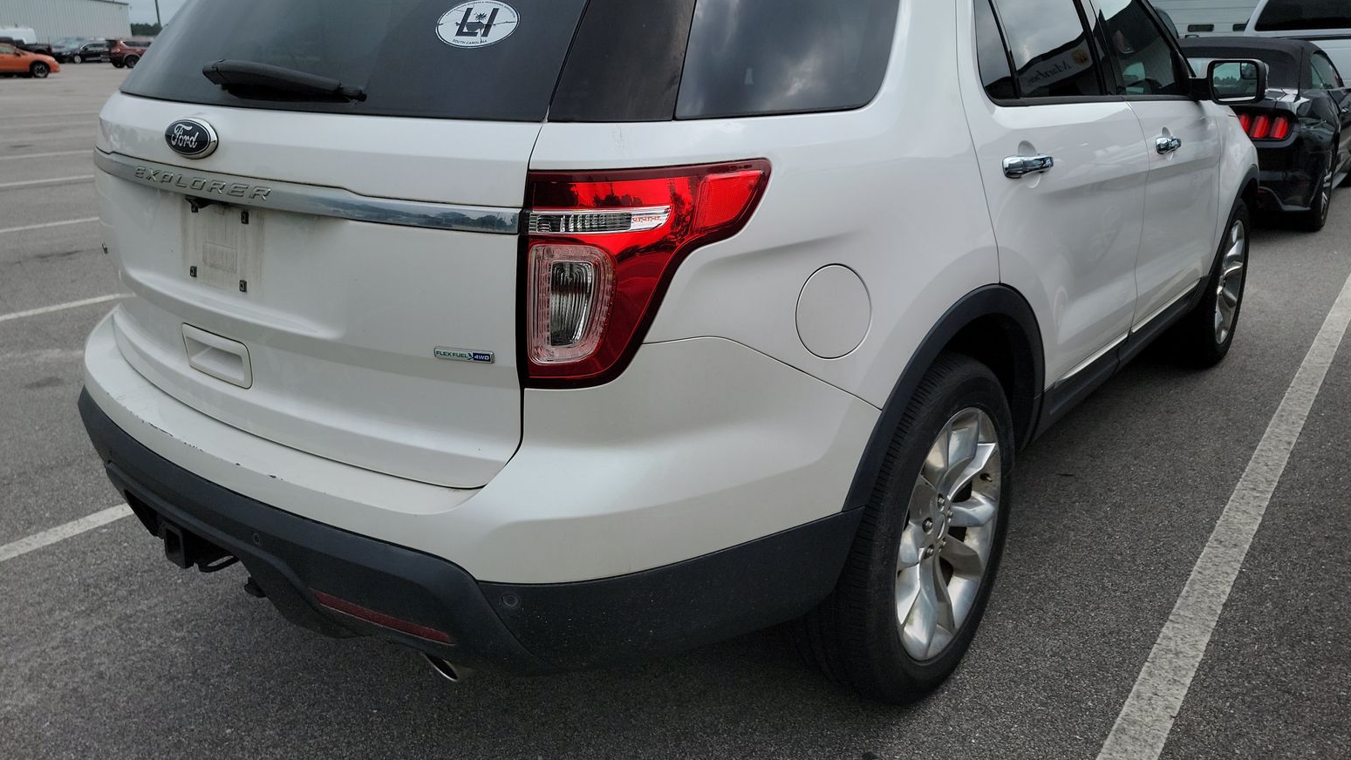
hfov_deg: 69.8
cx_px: 692
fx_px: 967
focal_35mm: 27
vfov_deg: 42.5
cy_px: 274
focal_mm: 6.7
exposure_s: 1/658
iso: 50
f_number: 1.8
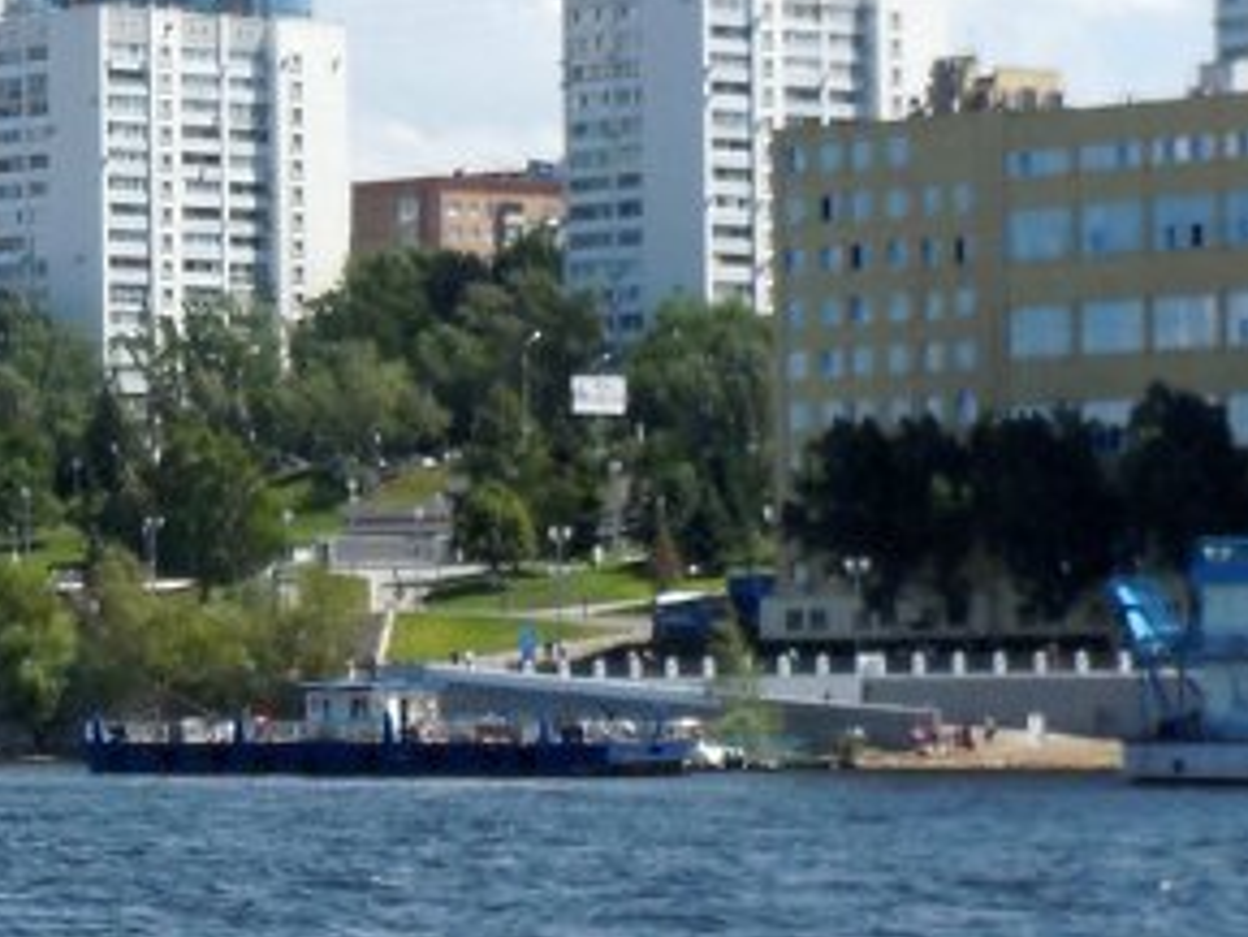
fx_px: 7069
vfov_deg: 7.6
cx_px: -78
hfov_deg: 10.0
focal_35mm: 196
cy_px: 460
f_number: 4
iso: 125
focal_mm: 9.4
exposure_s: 1/1000
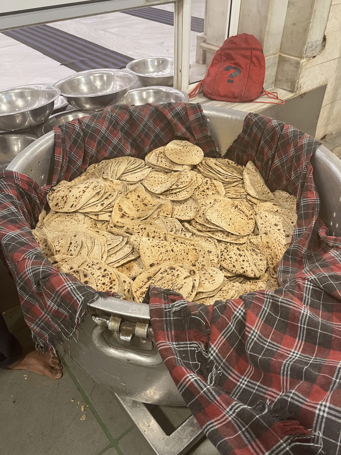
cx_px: 170
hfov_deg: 53.1
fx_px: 341
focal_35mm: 26
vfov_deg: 67.3
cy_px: 228
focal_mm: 5.1
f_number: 1.6
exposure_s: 1/50
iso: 250
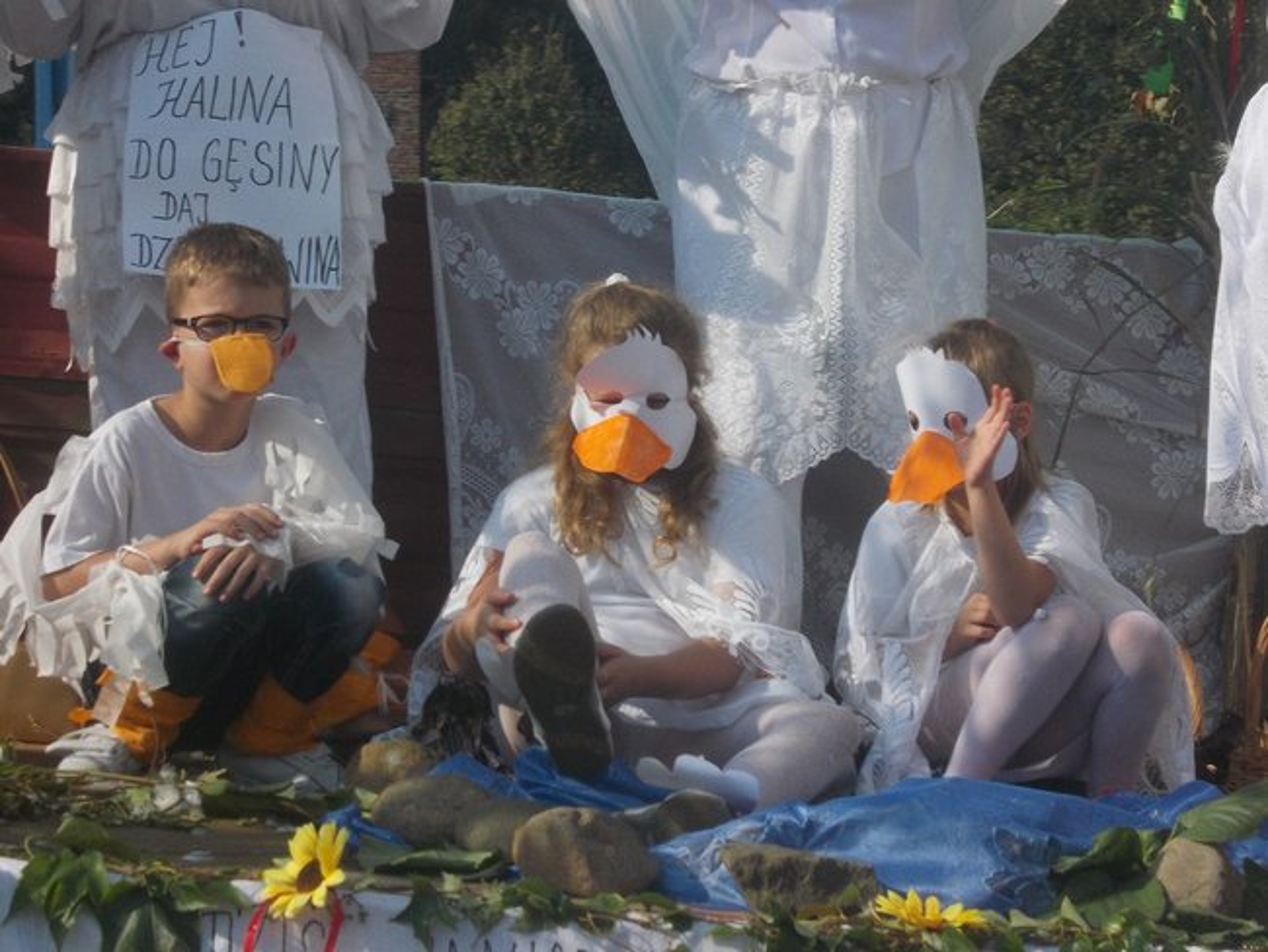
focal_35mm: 113
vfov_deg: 13.1
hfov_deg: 17.4
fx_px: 4141
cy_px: 476
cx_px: 634
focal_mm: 16
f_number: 5.8
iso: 100
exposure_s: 1/500
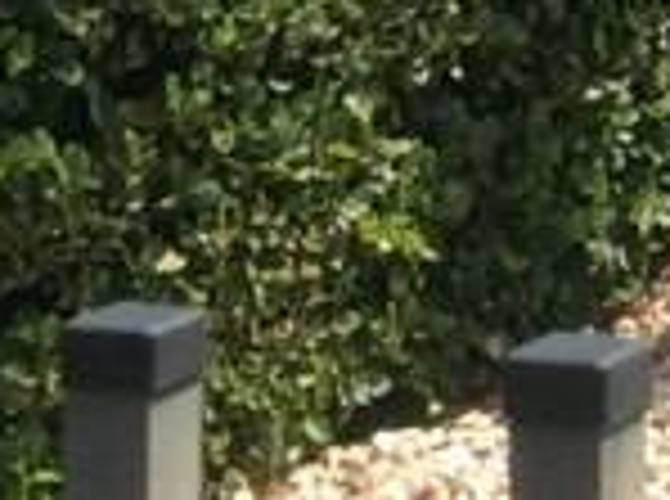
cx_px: 814
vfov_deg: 6.0
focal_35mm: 220
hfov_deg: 8.9
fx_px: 4248
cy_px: -1180
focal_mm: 3.3
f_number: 2.4
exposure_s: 1/784
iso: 32
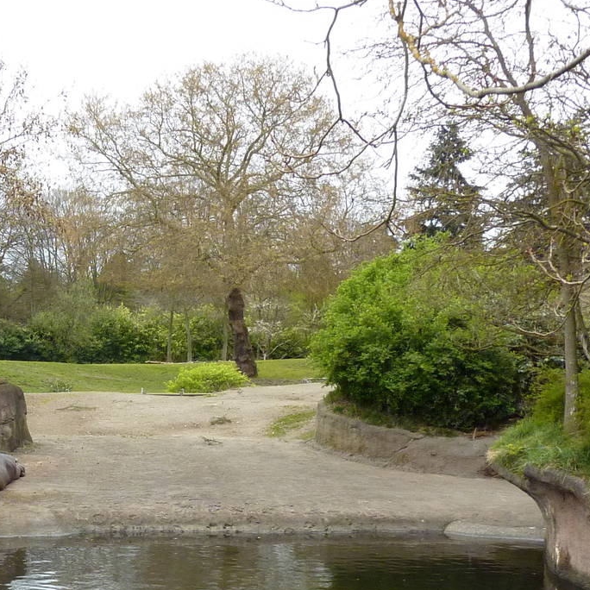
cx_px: 58
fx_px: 1157
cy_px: 484
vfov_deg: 27.9
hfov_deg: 27.6
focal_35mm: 60
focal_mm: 4.7
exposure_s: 1/500
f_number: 3.4
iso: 200
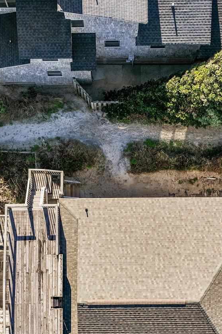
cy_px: 291
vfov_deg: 31.6
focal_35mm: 61
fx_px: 565
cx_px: 118
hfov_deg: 22.2
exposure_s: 1/1000
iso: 130
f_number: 2.8
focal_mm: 12.29
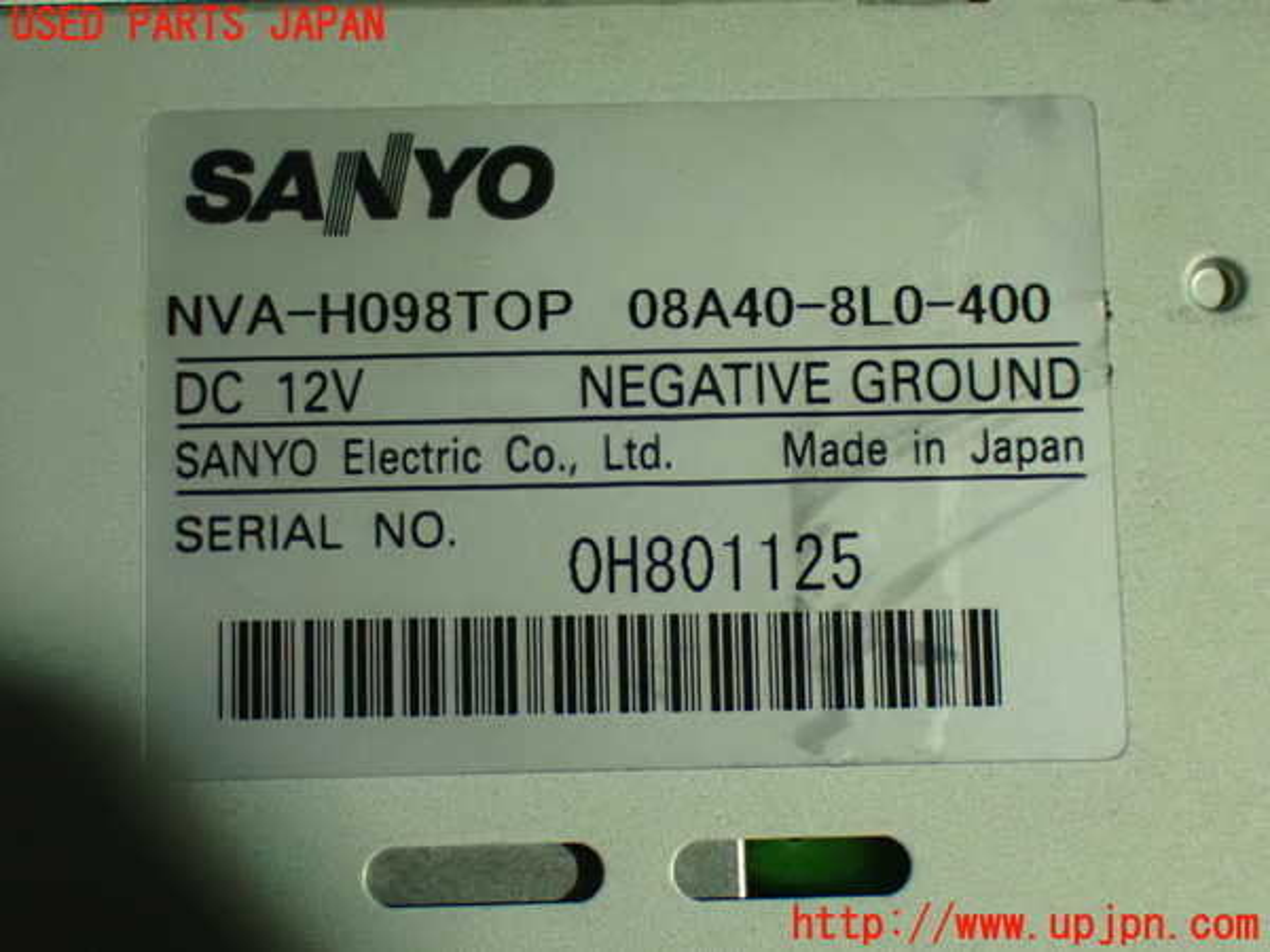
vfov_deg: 19.1
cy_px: 476
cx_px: 635
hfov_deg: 25.3
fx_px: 2825
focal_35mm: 77
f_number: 4.1
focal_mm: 13.65
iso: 1600
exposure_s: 1/40
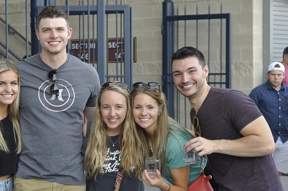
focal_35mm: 111
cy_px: 135
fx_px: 887
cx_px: 95
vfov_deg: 12.3
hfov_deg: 18.4
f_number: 4.5
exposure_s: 1/80
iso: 200
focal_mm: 50
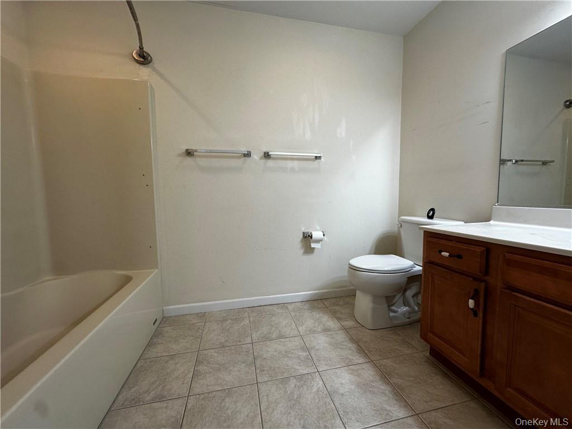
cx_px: 286
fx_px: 231
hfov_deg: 102.1
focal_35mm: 14
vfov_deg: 85.7
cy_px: 214
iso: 160
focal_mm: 2.22
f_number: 2.2
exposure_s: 1/120
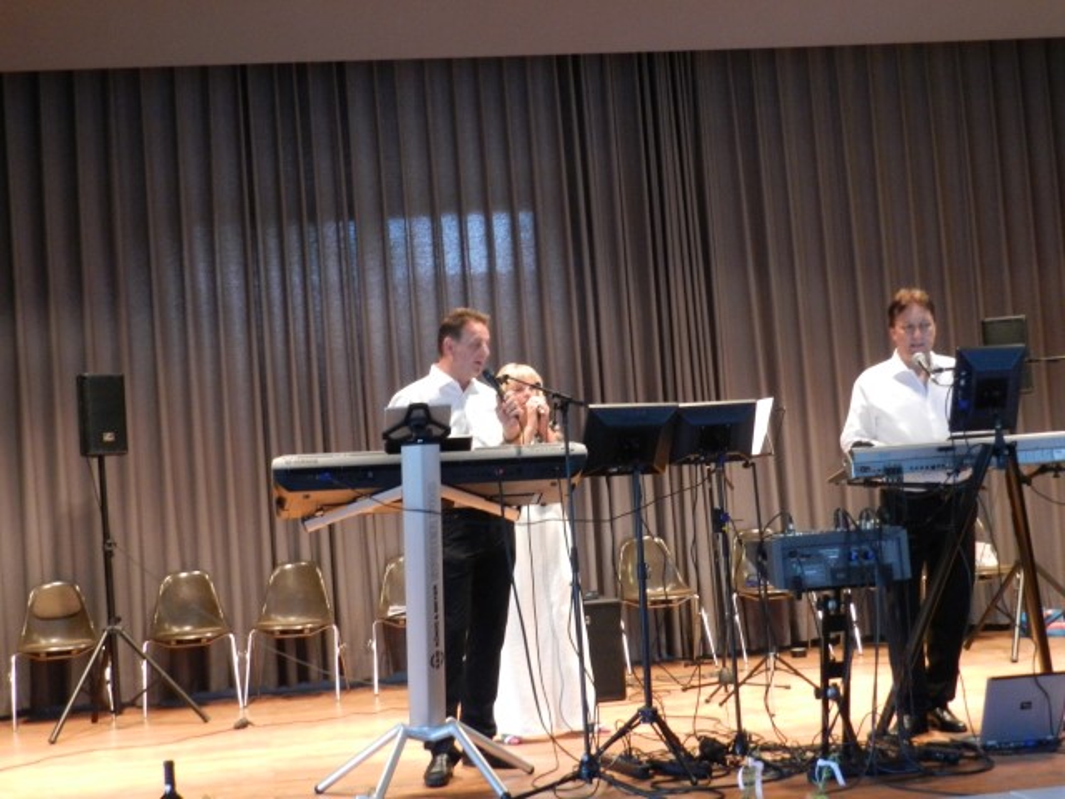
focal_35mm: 53
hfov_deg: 36.2
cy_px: 400
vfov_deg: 27.5
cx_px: 532
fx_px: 1631
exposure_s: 1/15
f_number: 4.4
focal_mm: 9.4
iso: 800
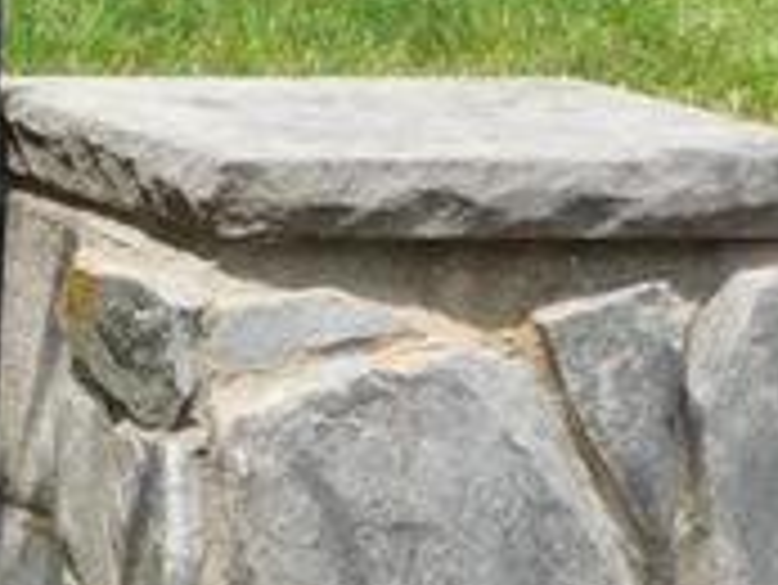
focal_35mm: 349
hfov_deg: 5.5
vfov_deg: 4.2
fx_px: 7849
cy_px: -351
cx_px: -1048
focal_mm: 10.4
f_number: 4
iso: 125
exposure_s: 1/800
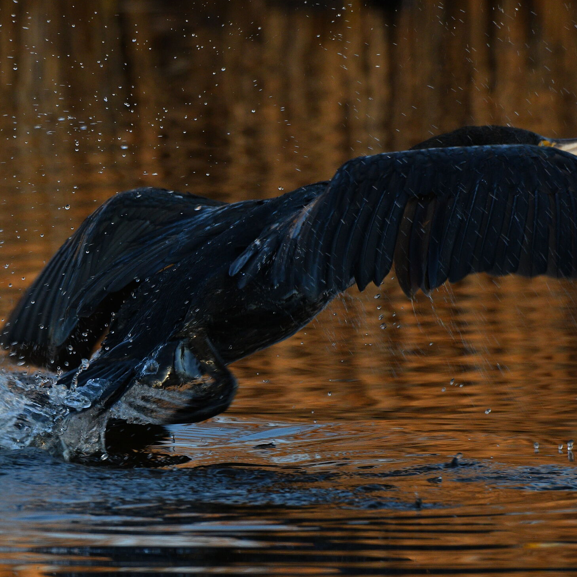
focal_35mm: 1007
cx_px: 253
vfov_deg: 1.7
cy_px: 308
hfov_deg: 1.7
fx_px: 18990
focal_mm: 480
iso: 500
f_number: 9
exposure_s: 1/640
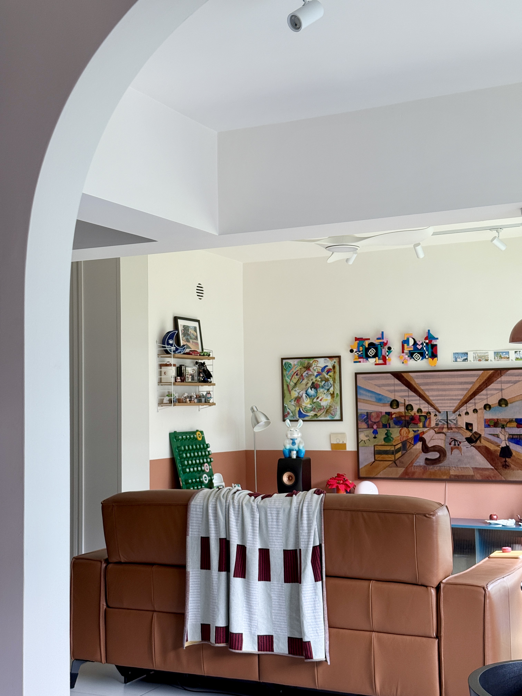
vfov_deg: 39.7
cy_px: 348
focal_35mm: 48
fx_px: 965
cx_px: 261
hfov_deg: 30.3
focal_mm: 6.76
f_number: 1.78
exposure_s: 1/120
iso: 80
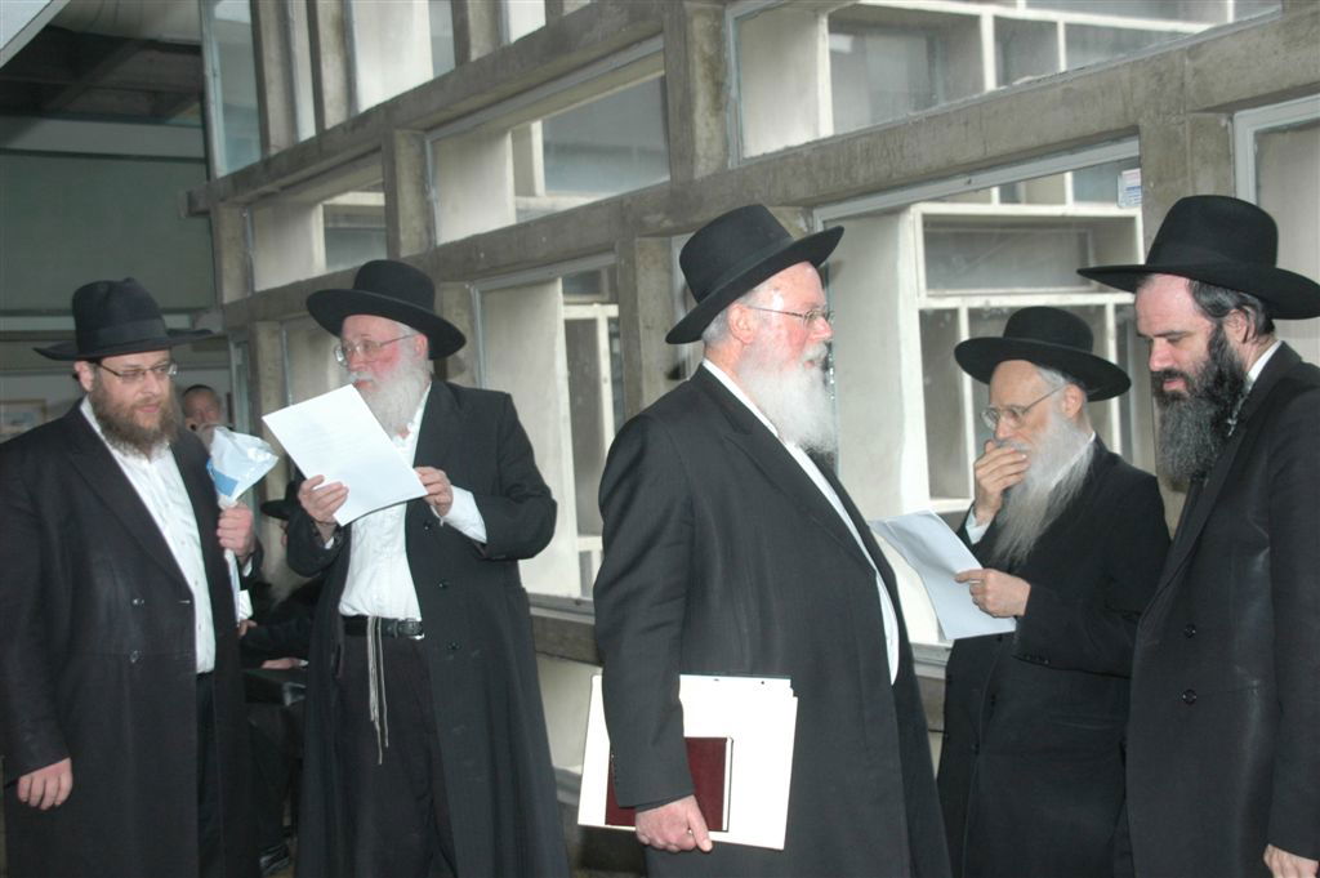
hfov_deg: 49.6
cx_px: 660
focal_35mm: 39
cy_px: 439
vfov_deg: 34.2
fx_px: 1429
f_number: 5
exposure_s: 1/60
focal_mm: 26
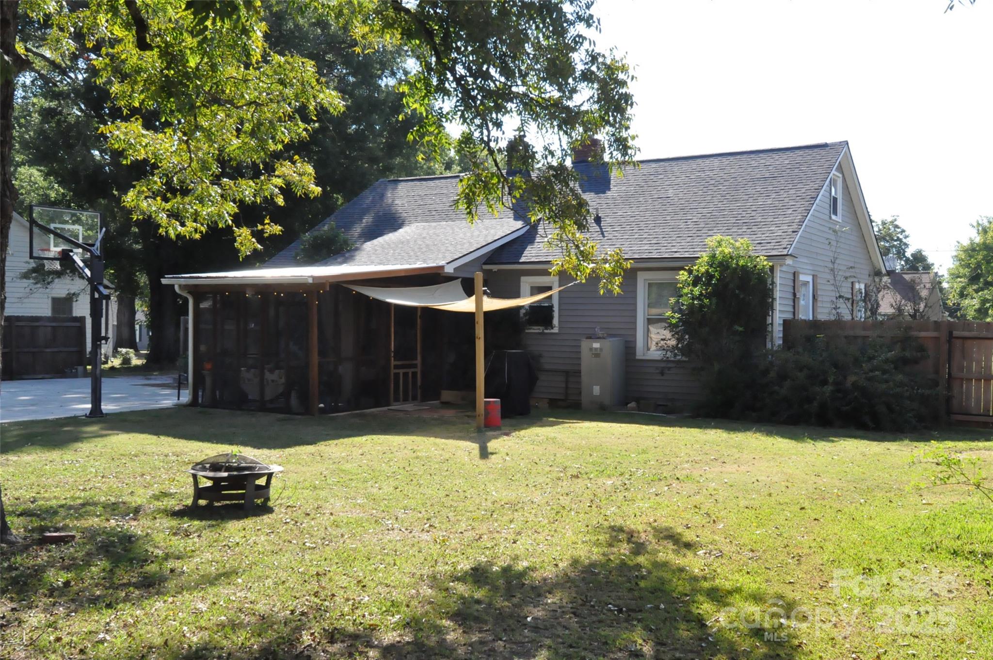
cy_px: 330
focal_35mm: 36
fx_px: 992
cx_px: 496
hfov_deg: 53.2
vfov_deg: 36.8
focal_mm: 24
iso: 2500
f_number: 14
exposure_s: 1/800
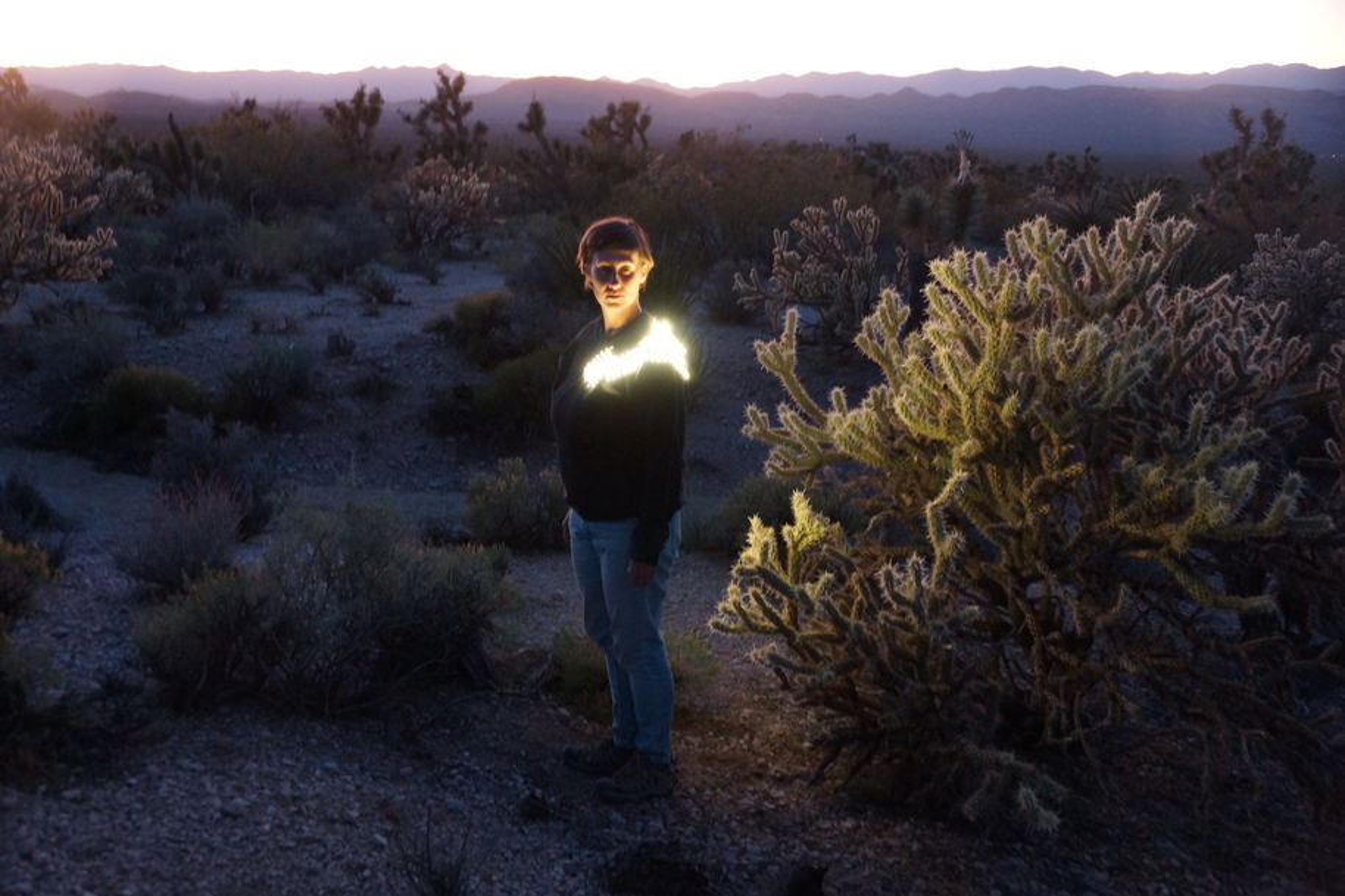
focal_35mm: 39
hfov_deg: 49.6
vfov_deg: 34.2
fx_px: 1457
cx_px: 672
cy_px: 448
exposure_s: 1/15
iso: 1600
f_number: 4
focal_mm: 26
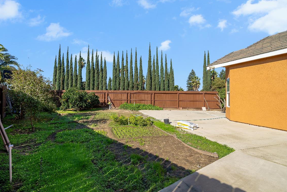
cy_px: 92
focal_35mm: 16
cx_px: 125
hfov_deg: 96.2
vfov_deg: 73.7
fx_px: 128
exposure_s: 1/160
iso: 100
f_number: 10
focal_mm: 12
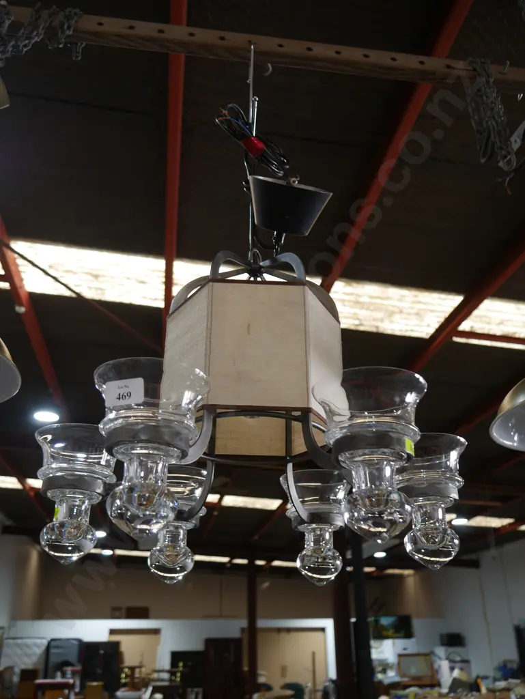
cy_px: 350
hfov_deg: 46.8
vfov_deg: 59.9
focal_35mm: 30
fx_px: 606
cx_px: 262
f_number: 3.6
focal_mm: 15
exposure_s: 1/60
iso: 200
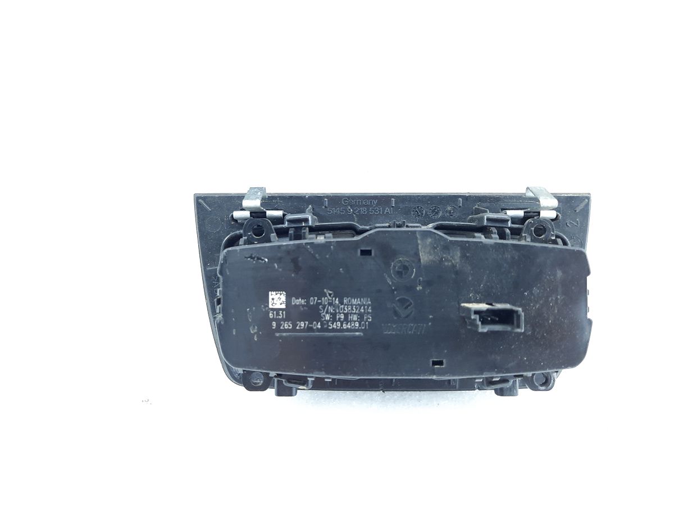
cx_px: 337
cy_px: 253
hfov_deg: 69.4
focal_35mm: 25
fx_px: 487
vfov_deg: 54.9
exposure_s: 1/60
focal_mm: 4.6
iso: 320
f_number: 2
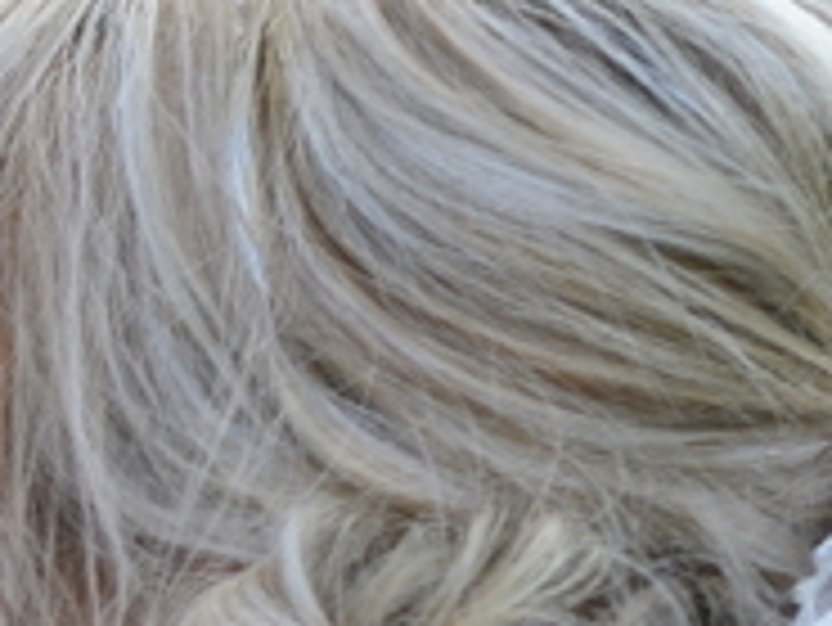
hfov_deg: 1.6
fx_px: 29967
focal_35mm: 1246
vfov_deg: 1.2
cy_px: 1338
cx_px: -1250
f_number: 3.2
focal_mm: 150
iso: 400
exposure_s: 1/400
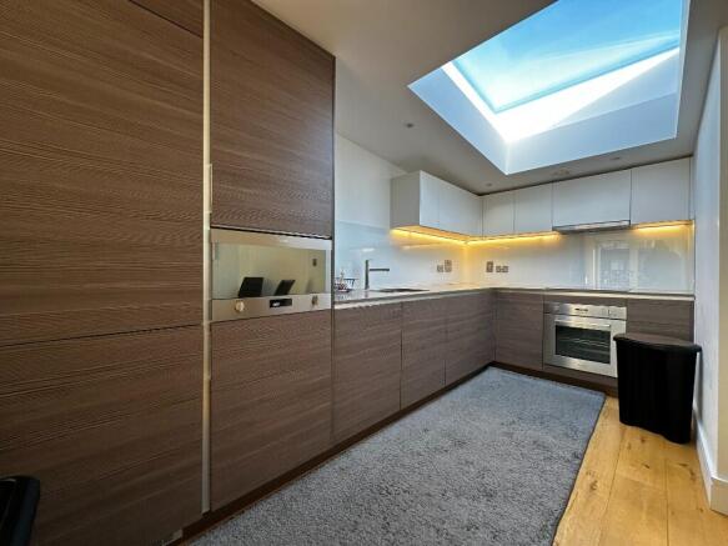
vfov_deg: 85.7
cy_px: 273
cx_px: 364
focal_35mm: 14
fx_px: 294
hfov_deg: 102.1
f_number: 2.2
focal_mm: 2.22
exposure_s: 1/100
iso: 80
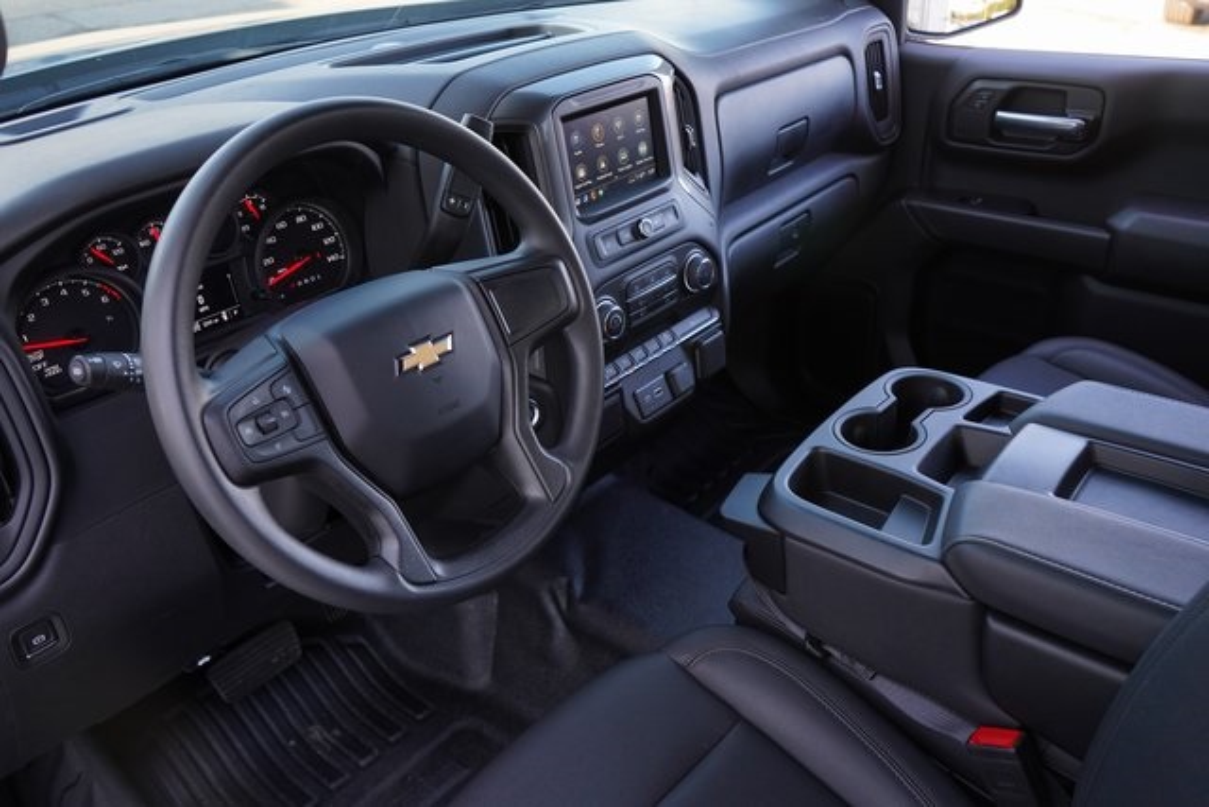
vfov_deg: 45.0
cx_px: 604
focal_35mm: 29
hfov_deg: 63.6
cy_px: 404
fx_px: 974
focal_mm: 29
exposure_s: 1/160
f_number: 6.3
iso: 1000
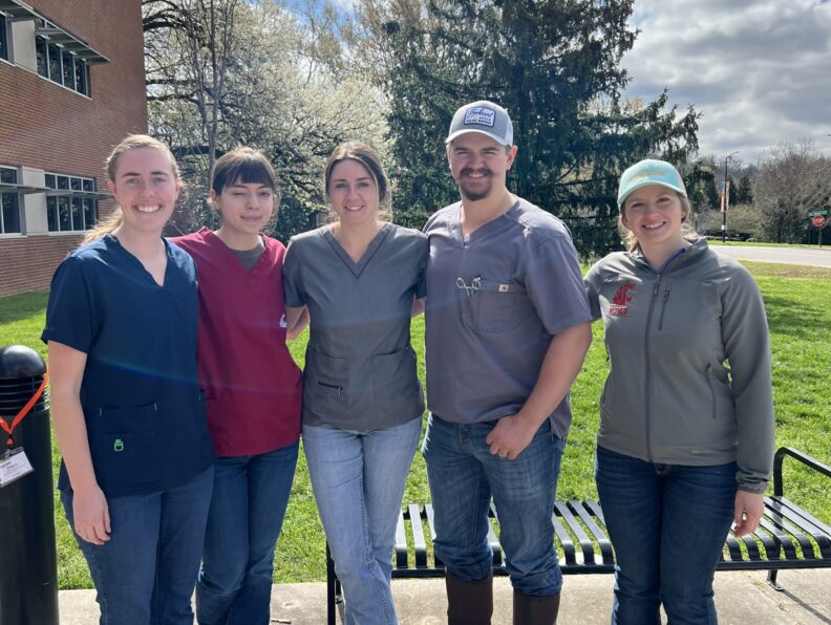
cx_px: 416
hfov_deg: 67.2
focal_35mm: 26
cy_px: 312
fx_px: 625
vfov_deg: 53.2
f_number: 1.5
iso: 50
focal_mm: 5.7
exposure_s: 1/2841
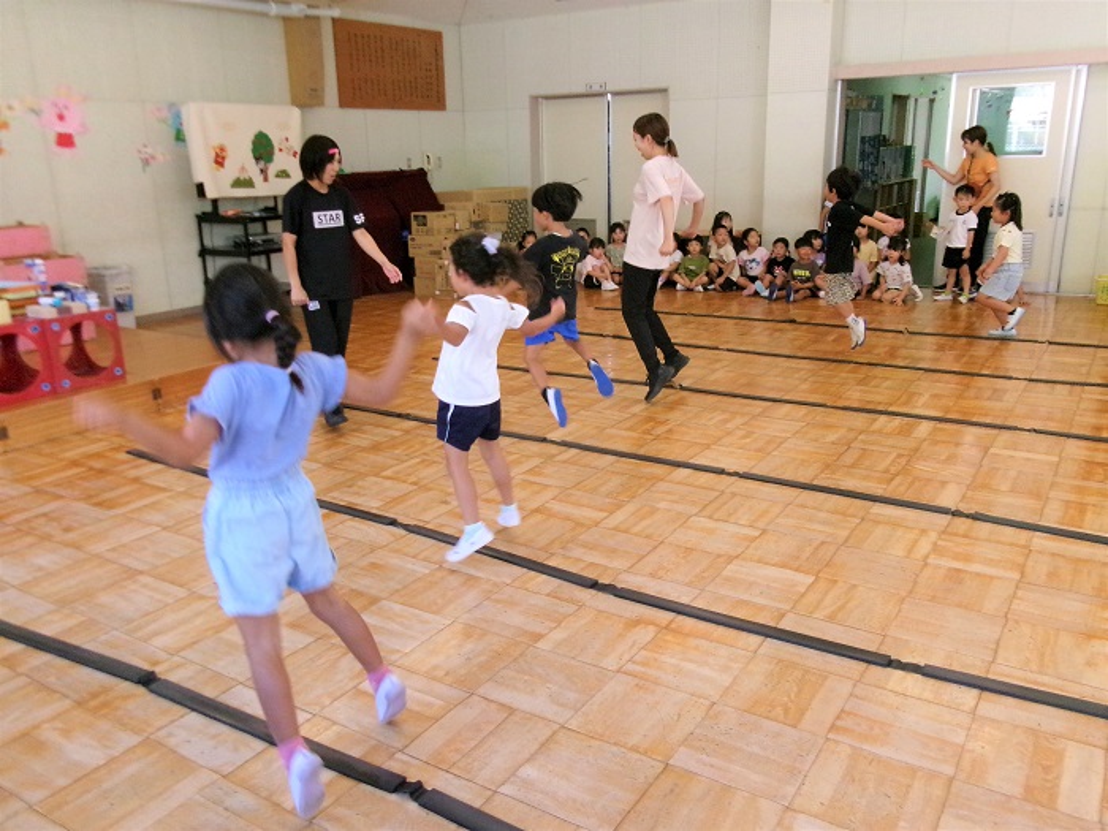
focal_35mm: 28
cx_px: 554
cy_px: 416
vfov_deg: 49.7
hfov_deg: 63.4
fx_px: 896
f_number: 3.9
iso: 646
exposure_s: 1/125
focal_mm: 5.1
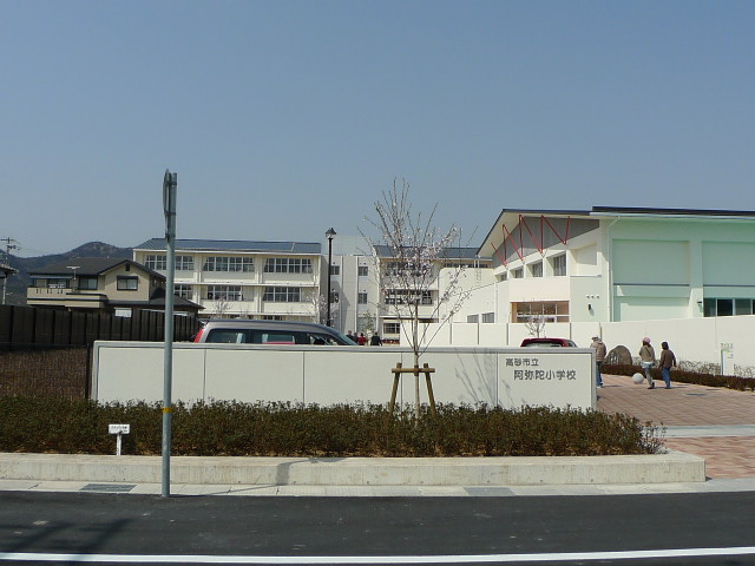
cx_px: 378
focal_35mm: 43
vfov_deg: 33.6
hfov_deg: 43.9
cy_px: 283
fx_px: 938
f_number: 5
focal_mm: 5.1
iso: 80
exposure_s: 1/800
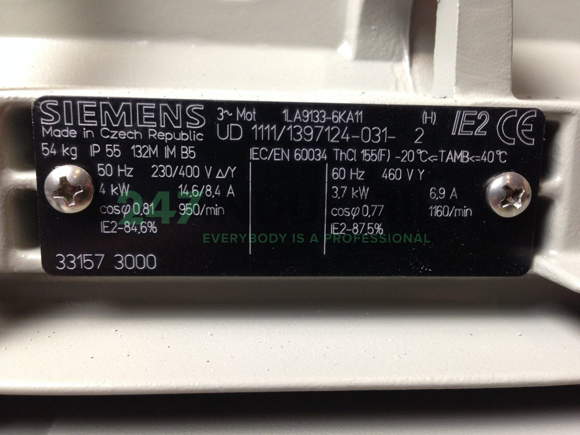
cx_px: 290
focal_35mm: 33
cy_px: 218
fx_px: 553
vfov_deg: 42.9
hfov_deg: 55.4
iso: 100
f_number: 2.4
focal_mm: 4.12
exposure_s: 1/20
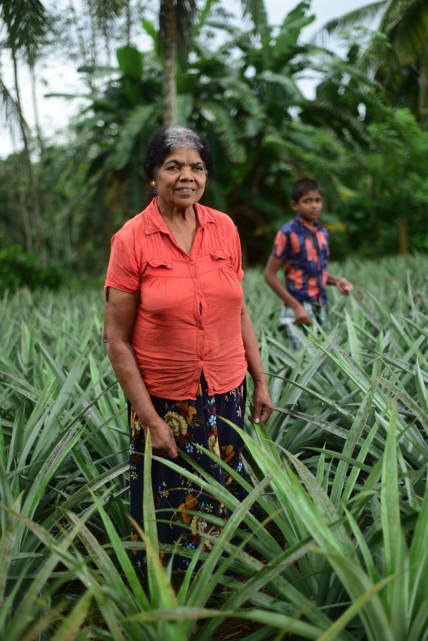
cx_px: 214
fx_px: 891
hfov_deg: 27.0
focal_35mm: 50
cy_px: 320
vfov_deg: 39.6
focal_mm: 50
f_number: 2.2
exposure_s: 1/30
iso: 80
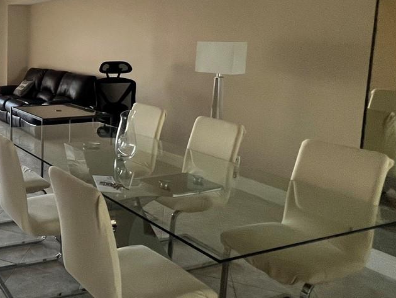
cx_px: -28
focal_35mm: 33
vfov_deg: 42.2
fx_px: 378
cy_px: 91
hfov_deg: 44.0
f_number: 1.8
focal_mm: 1.57
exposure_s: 1/99
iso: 160
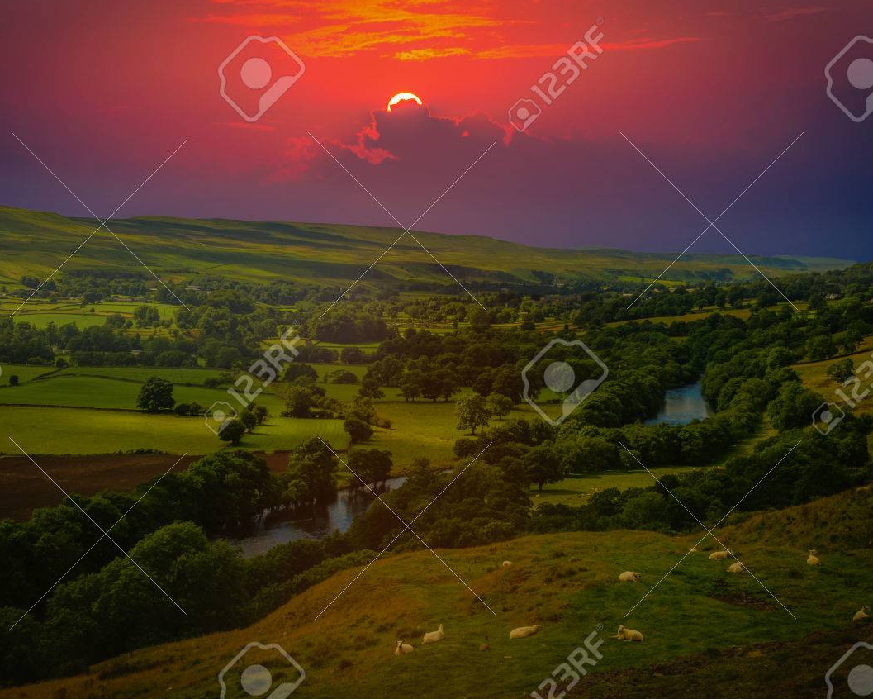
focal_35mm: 61
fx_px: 1565
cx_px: 406
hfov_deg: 31.2
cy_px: 348
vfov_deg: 25.2
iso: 160
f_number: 10
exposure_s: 1/200
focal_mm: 35
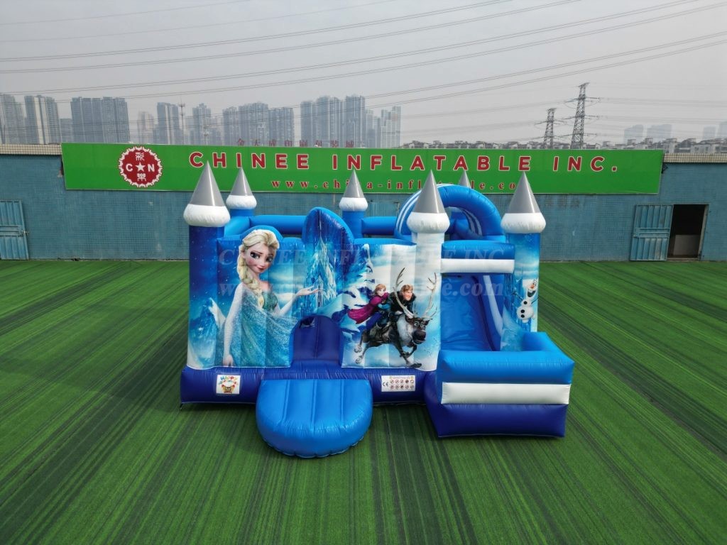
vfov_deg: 56.8
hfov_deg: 71.6
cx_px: 364
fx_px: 504
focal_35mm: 24
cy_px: 272
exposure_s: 1/2500
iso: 110
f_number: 1.7
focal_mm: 6.72
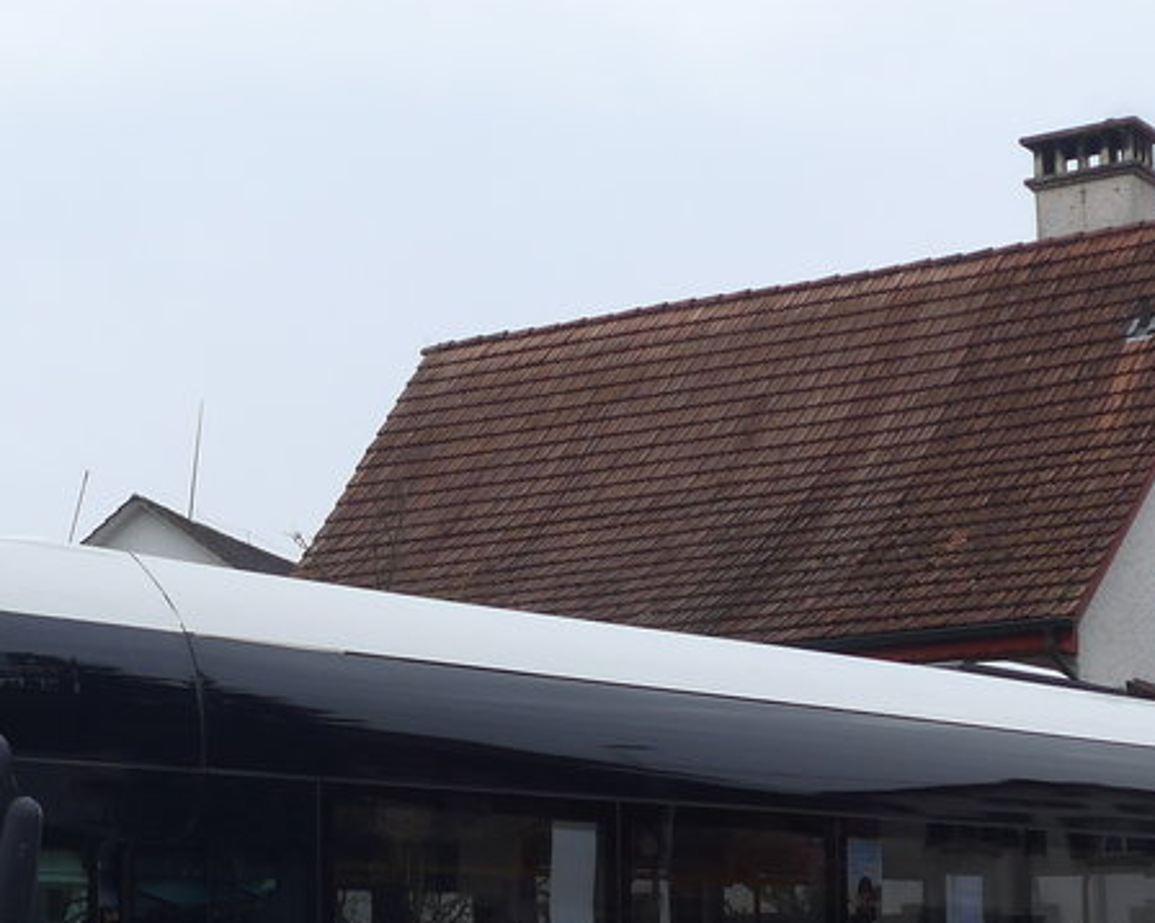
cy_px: 802
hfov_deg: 18.7
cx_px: 307
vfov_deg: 14.9
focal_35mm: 102
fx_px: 3485
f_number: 2.8
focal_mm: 8
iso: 80
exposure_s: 1/800
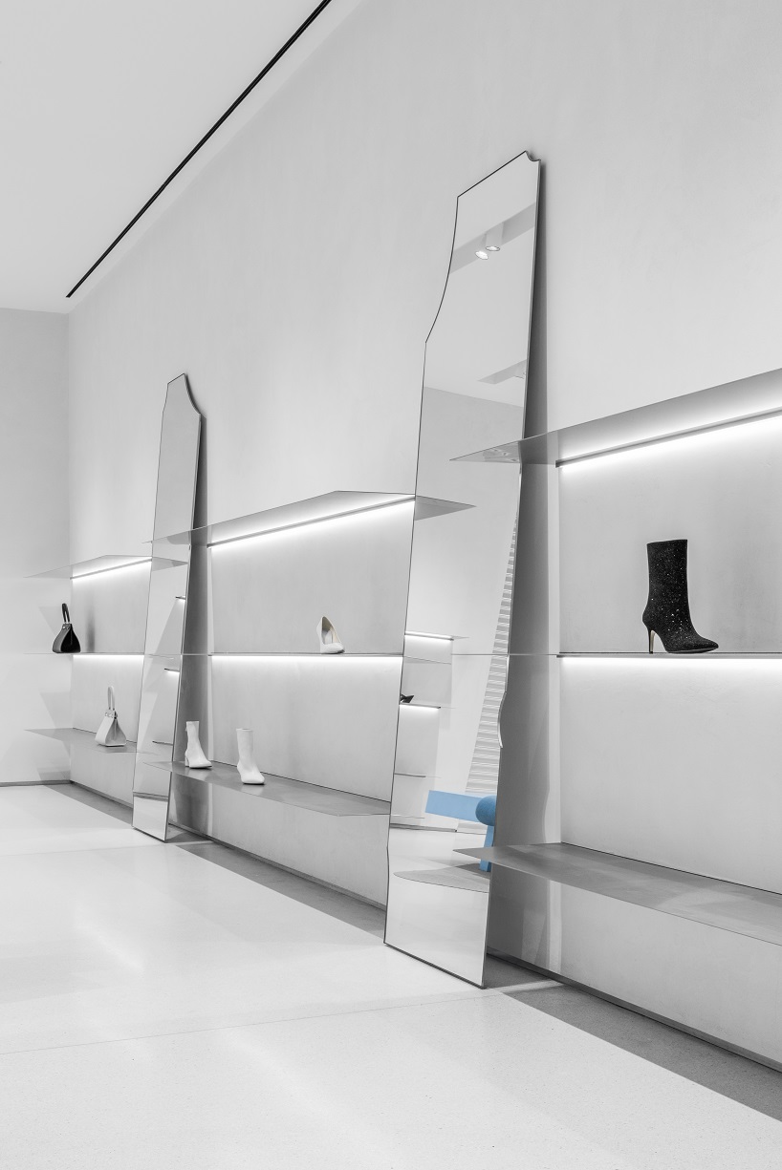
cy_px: 585
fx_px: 1106
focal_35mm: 34
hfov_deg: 38.9
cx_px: 391
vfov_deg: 55.8
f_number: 16
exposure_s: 1/6
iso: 50
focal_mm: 34
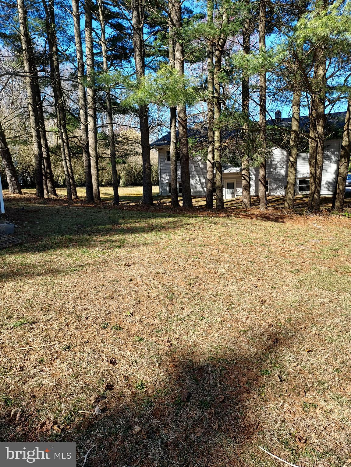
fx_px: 324
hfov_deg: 56.8
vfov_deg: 71.6
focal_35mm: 24
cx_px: 176
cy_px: 234
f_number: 1.8
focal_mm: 4.6
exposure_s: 1/525
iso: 40
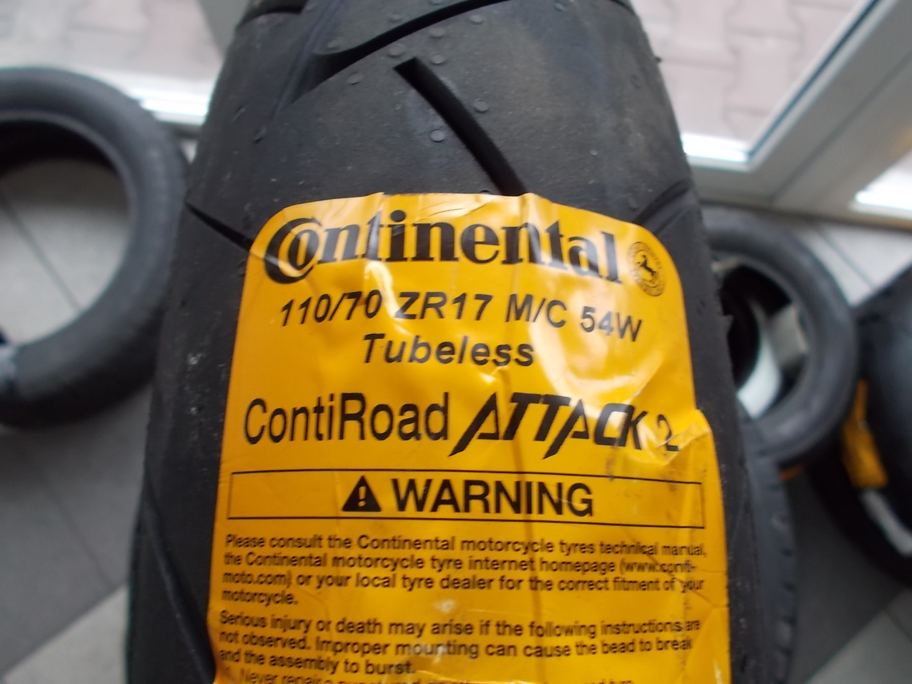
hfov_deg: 60.0
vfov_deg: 46.8
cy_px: 342
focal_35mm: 30
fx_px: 790
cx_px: 456
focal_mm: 5.3
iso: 200
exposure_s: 1/20
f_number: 3.4
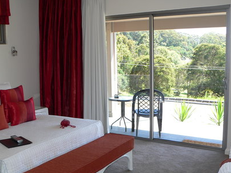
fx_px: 287
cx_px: 100
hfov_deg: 43.8
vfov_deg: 33.5
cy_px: 93
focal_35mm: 43
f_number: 3.7
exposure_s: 1/100
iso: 80
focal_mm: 6
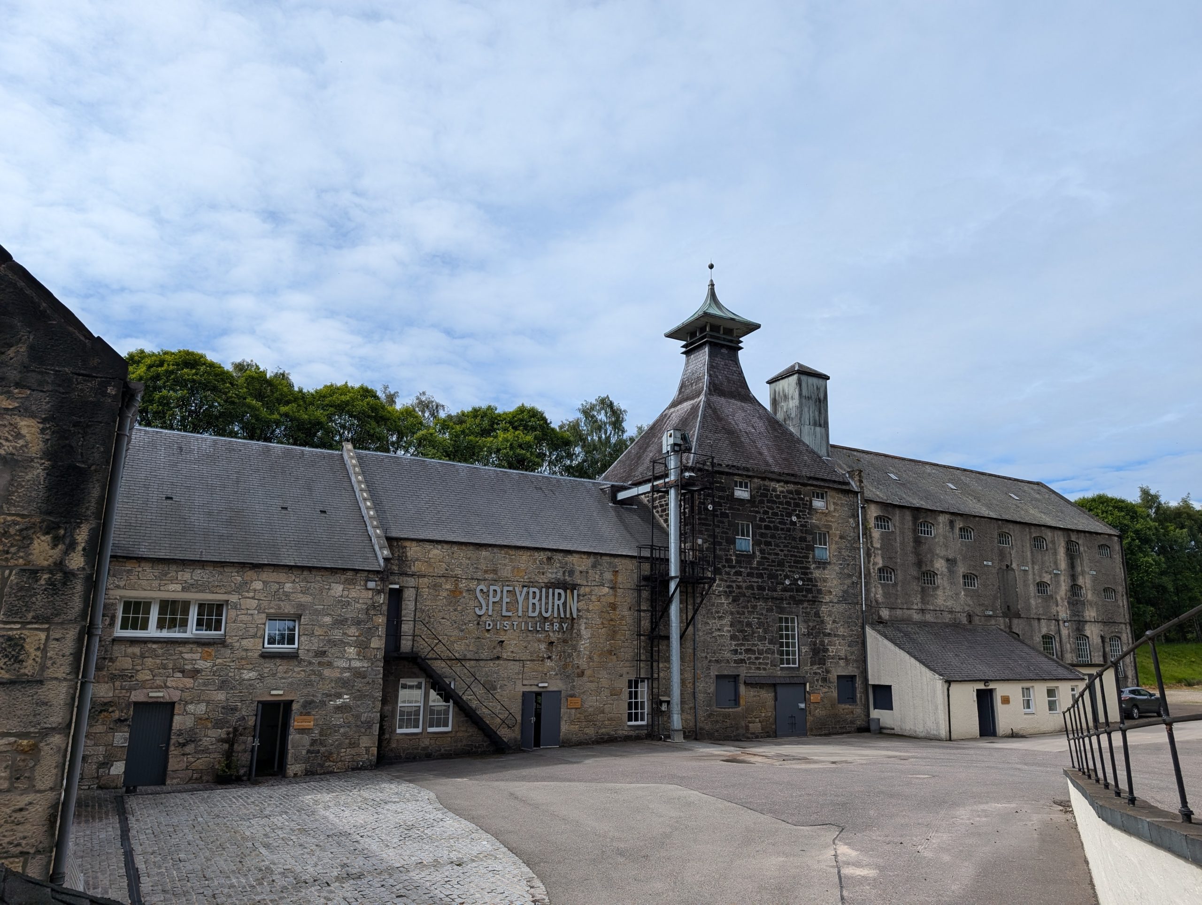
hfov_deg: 71.5
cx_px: 601
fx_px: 835
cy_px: 452
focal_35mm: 24
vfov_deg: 56.9
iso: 21
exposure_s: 1/1103
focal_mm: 6.9
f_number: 1.68
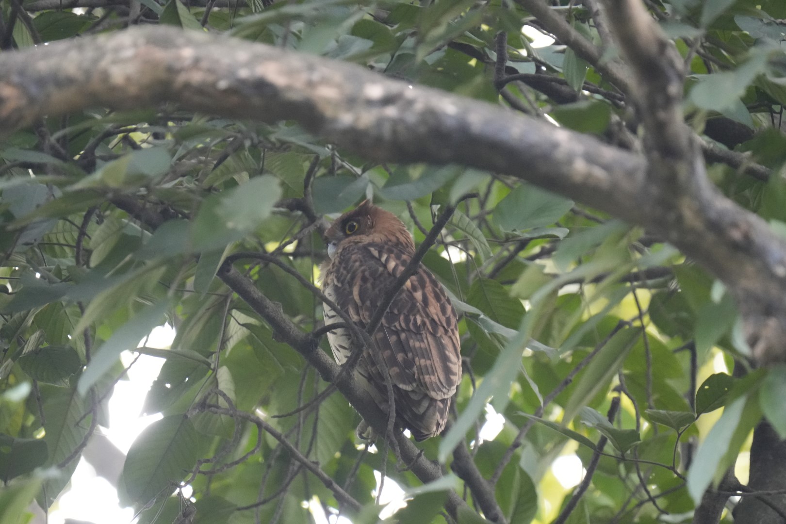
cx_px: 393
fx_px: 18306
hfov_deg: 2.5
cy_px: 262
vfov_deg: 1.6
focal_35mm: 838
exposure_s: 1/250
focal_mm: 559
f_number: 6.3
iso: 6400
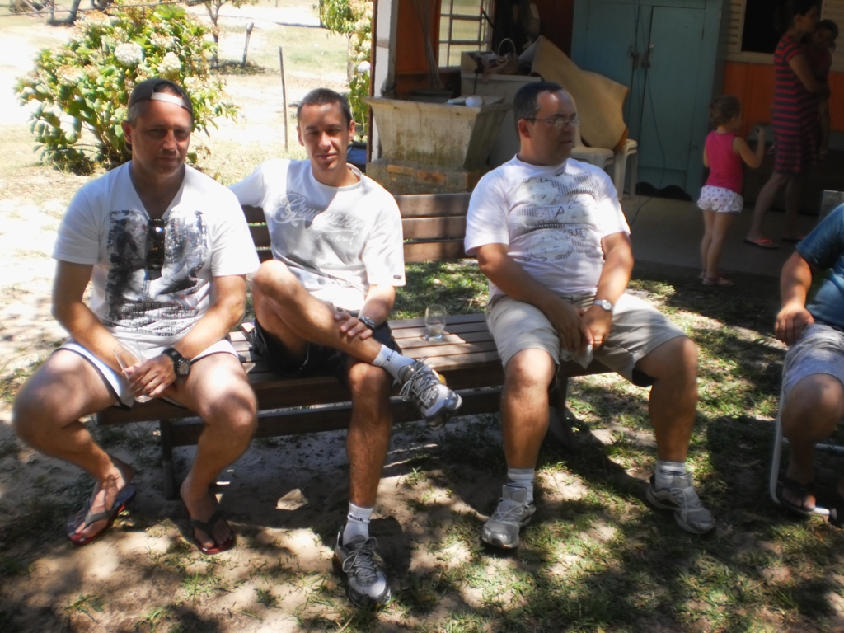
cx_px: 422
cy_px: 316
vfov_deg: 39.7
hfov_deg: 51.4
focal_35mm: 36
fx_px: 878
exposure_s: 1/250
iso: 100
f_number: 3.1
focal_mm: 6.3
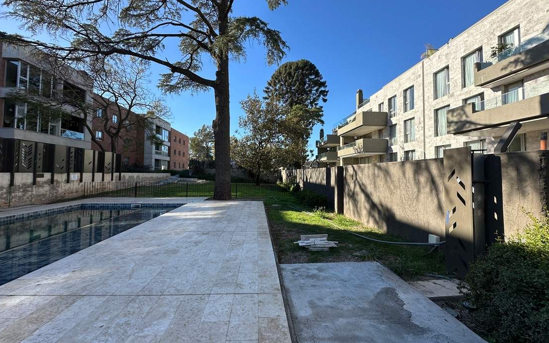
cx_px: 274
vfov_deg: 71.2
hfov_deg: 97.8
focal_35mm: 16
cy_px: 163
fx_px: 239
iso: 40
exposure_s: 1/769
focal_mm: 2.22
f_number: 2.2
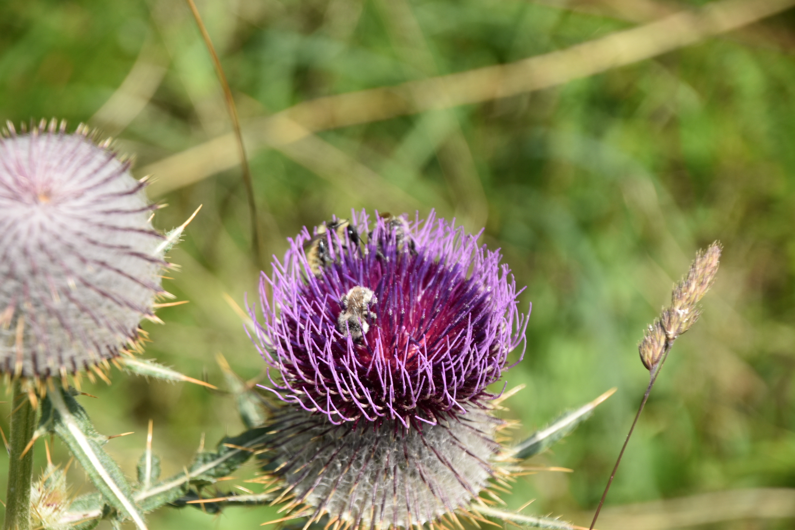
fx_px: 4306
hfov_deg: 10.5
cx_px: 398
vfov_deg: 7.0
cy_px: 265
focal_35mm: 195
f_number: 9
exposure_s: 1/320
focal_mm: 130
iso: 200
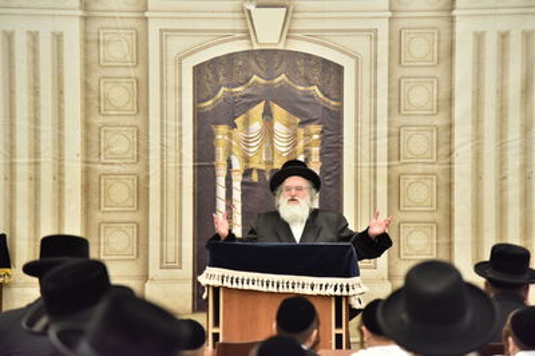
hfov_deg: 17.1
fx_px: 1782
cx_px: 268
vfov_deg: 11.4
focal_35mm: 120
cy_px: 178
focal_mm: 120
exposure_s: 1/250
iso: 1600
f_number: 4
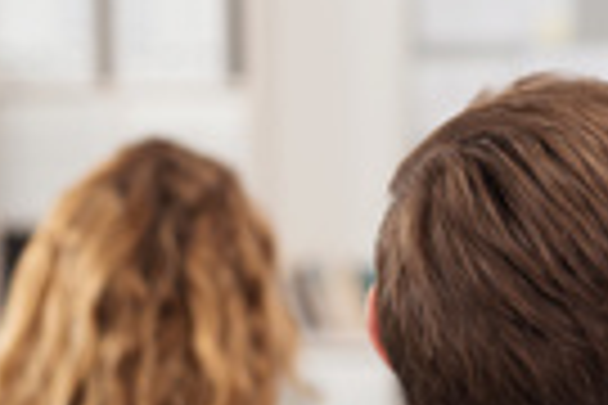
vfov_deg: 8.7
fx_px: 2651
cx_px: 558
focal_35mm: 157
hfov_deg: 13.0
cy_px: 295
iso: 100
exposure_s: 1/200
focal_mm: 50
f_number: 2.2
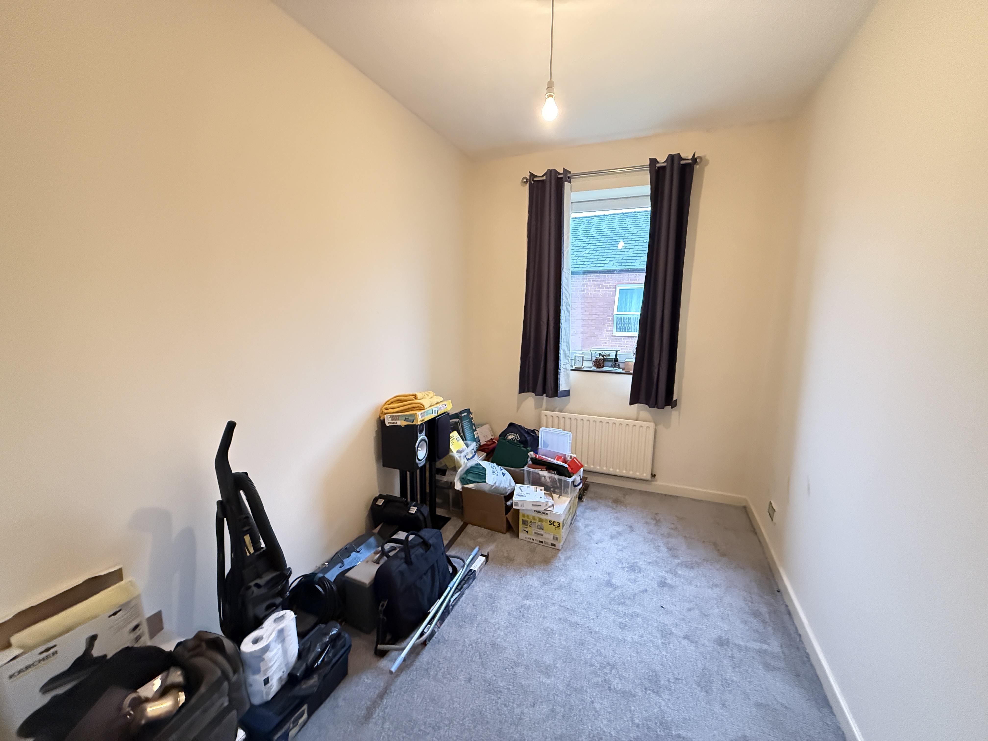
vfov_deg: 85.7
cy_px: 370
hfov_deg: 102.1
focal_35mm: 14
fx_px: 400
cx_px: 494
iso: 1250
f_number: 2.2
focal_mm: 2.22
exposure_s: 1/50
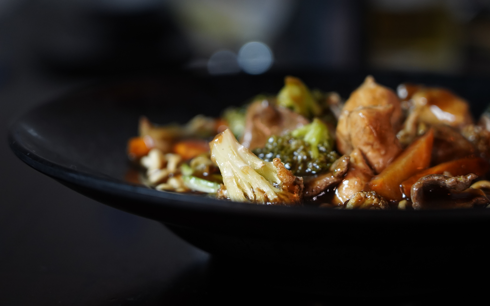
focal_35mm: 108
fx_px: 1442
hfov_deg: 19.3
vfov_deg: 12.1
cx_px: 246
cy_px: 155
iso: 2500
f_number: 4
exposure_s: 1/250
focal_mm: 105
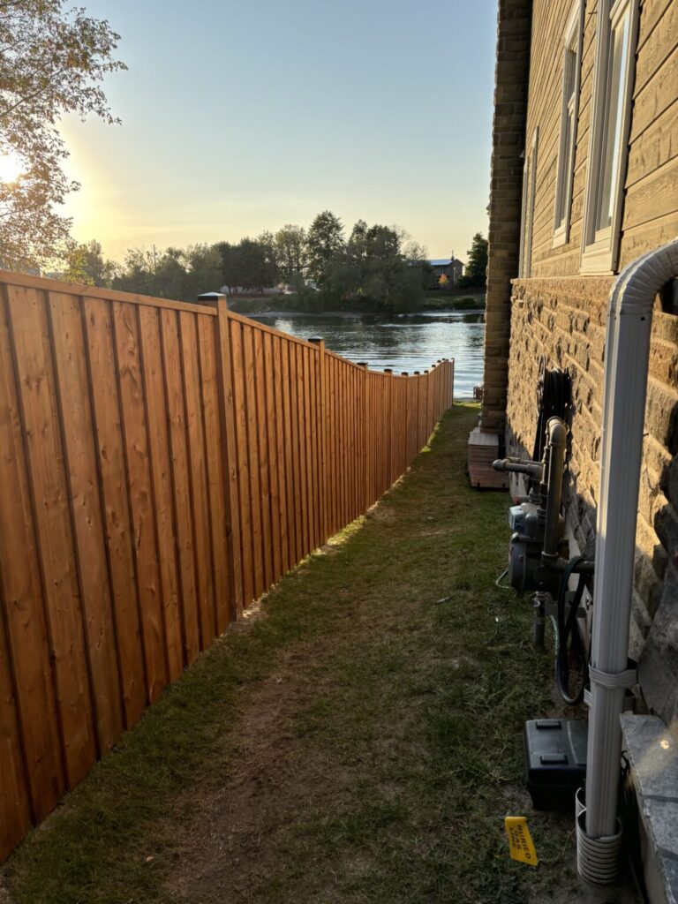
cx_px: 339
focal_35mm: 26
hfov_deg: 53.1
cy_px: 452
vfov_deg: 67.3
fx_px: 679
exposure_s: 1/887
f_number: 1.6
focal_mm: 5.96
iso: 50
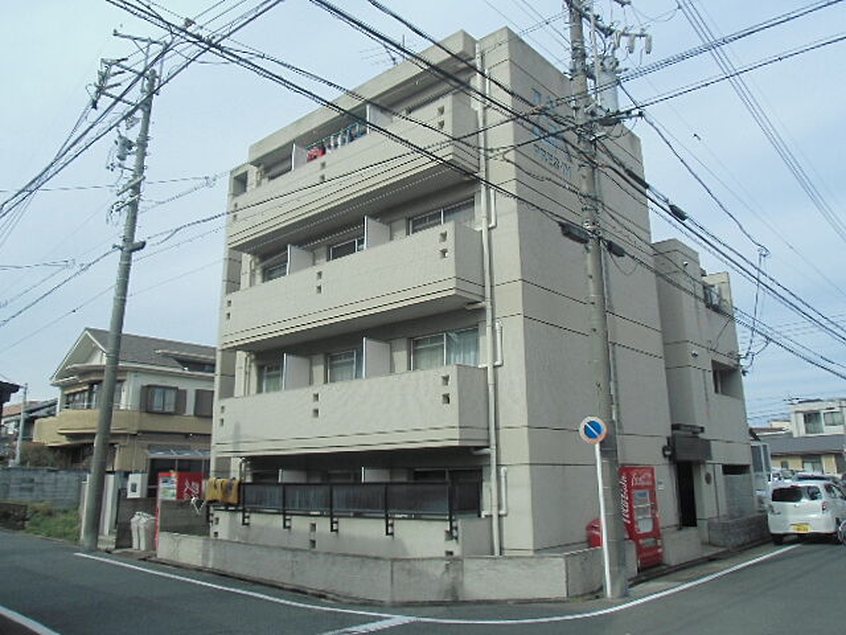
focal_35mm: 28
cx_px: 423
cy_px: 318
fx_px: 684
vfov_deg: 49.7
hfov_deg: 63.4
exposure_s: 1/640
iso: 64
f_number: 3.3
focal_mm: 4.87
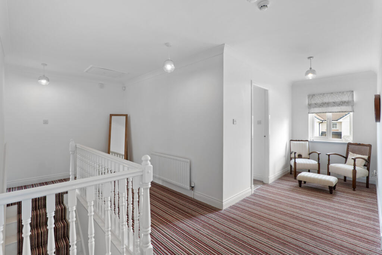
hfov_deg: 96.7
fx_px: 170
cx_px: 191
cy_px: 128
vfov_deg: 73.8
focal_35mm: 16
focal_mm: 16
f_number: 8
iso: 200
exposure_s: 1/2
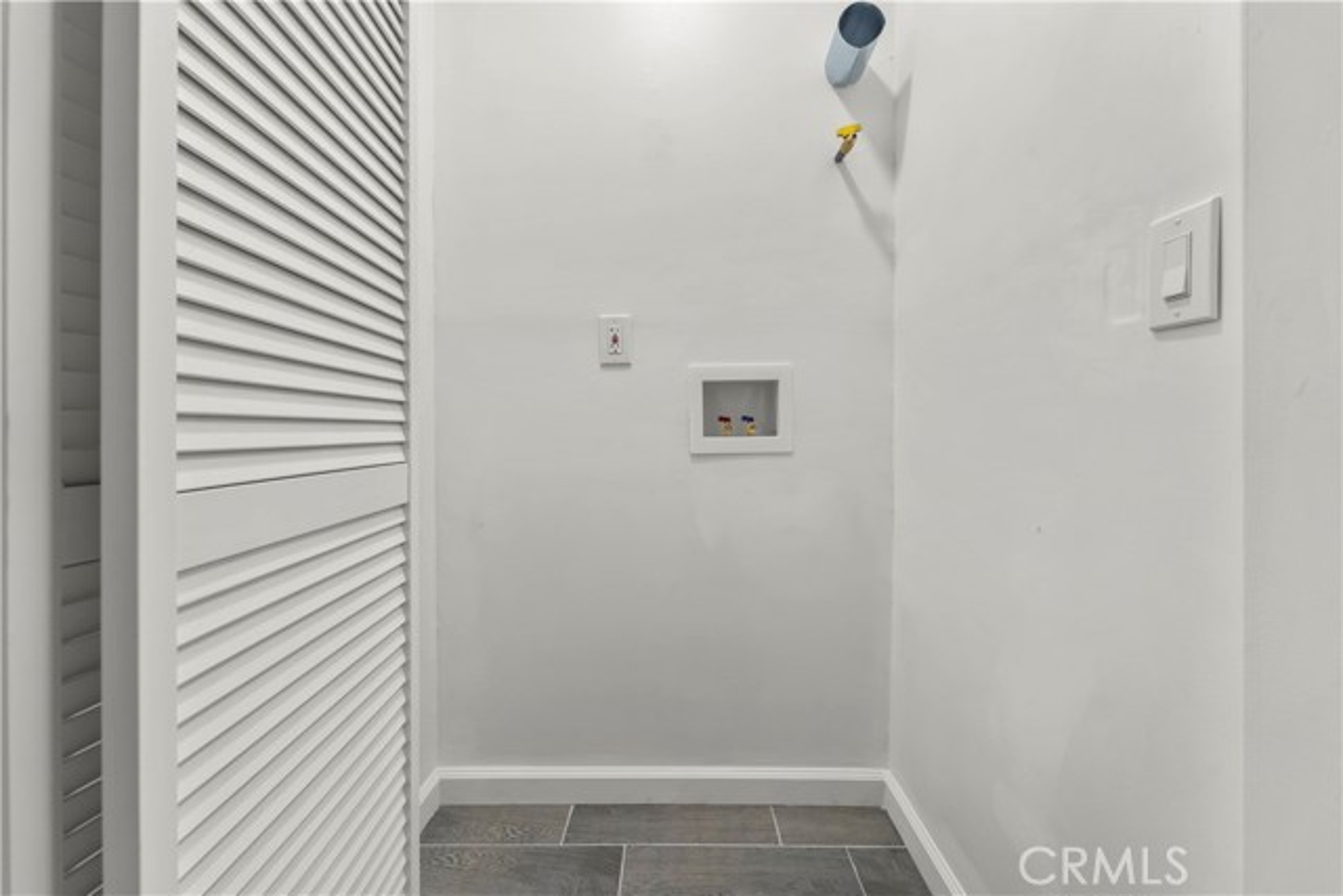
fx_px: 522
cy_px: 448
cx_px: 672
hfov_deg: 104.2
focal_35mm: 14
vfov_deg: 81.2
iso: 2000
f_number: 9
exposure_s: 1/8
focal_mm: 14
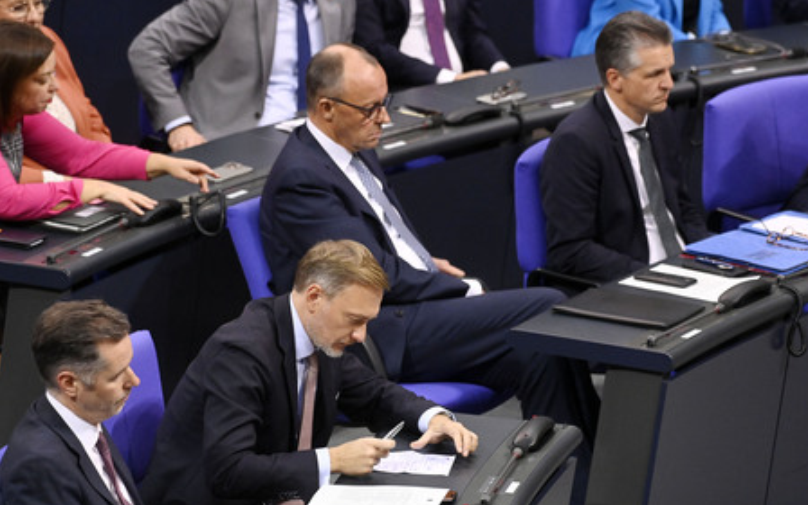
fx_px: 6100
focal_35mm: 277
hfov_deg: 7.6
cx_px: 405
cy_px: 252
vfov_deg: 4.7
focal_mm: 270
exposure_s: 1/320
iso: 10000
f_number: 5.6
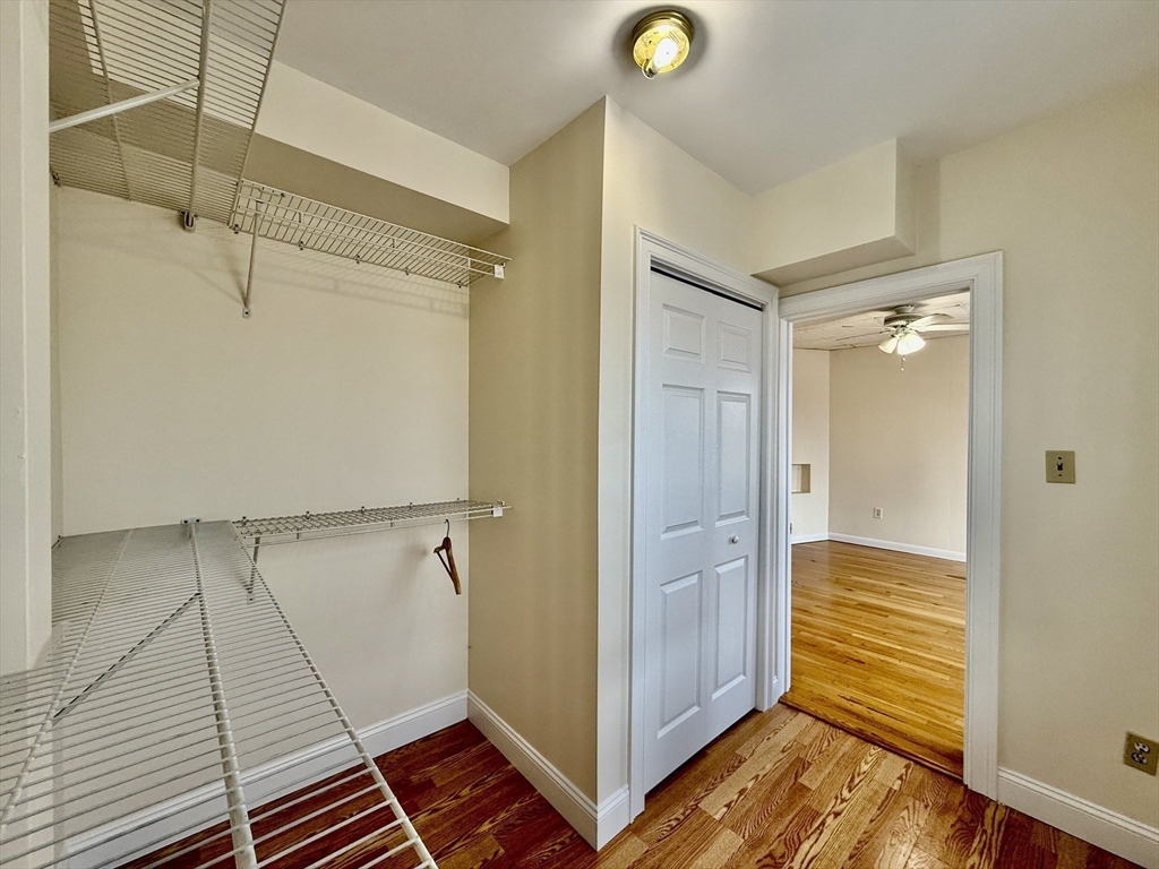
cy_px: 434
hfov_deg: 102.1
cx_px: 580
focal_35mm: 14
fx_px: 469
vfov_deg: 85.7
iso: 125
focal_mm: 2.22
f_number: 2.2
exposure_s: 1/120
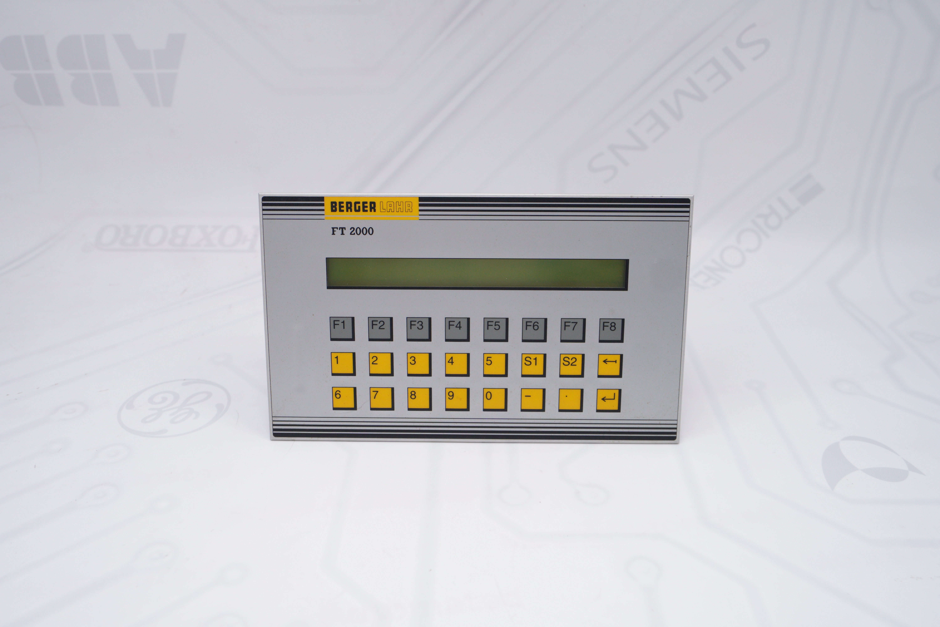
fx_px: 822
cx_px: 470
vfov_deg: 41.7
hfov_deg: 59.5
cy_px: 314
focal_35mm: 32
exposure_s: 1/160
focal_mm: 21
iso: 320
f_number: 4
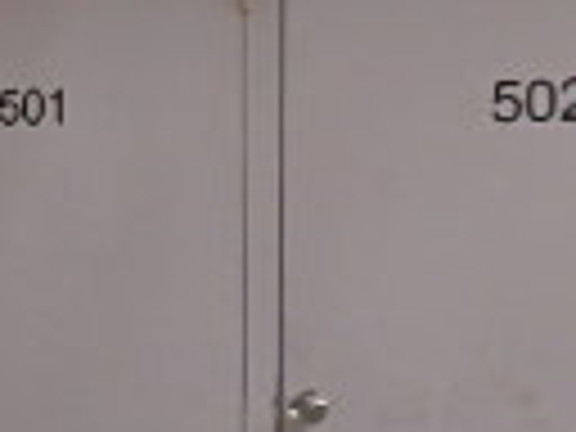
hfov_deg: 16.0
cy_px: 274
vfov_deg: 14.1
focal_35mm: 105
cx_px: -441
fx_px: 1747
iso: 125
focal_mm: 3.7
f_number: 3.5
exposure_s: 1/320
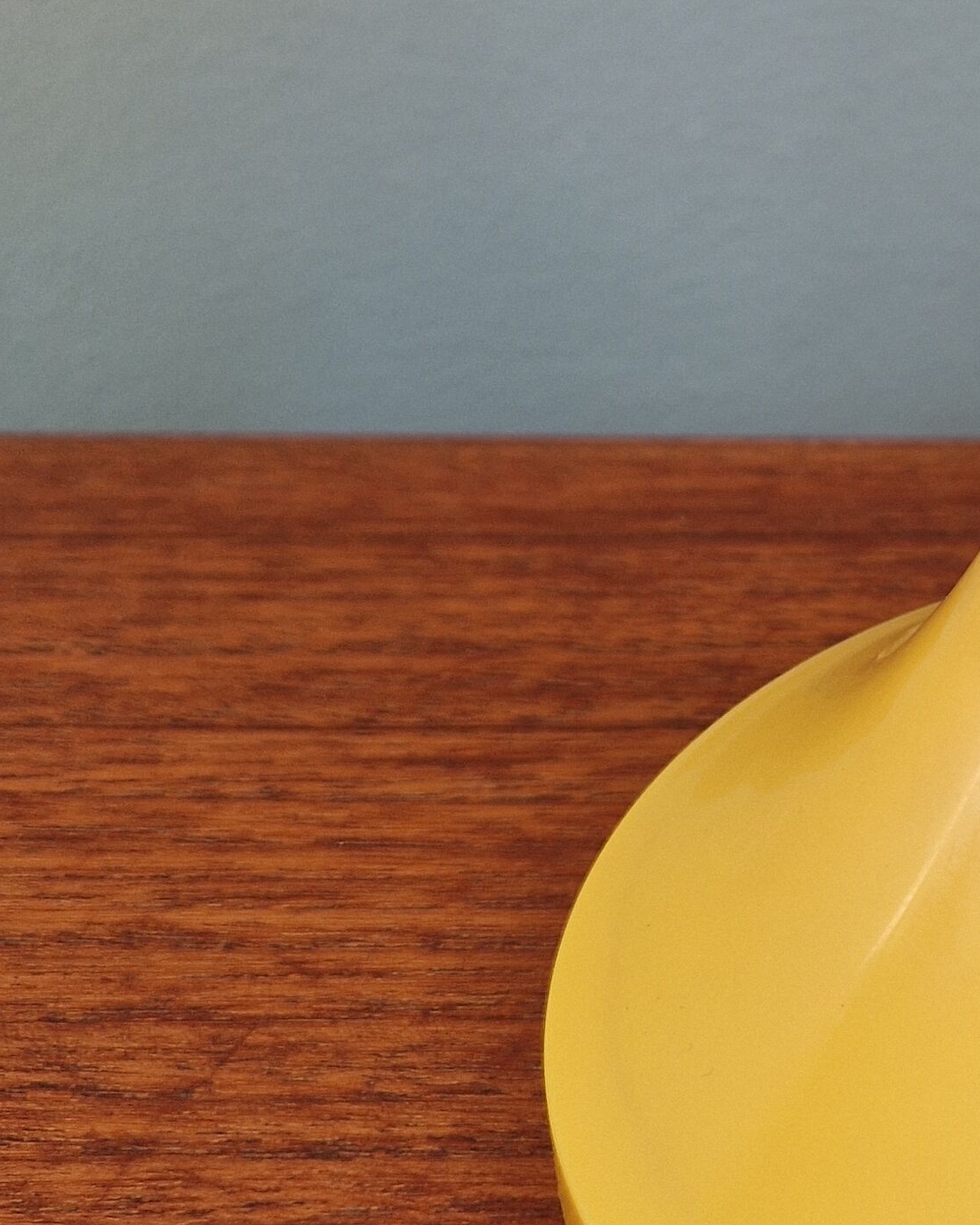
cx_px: 1207
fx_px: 2321
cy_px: 362
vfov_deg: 29.3
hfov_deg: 21.9
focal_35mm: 64
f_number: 1.8
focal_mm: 5.4
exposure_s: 1/50
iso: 50
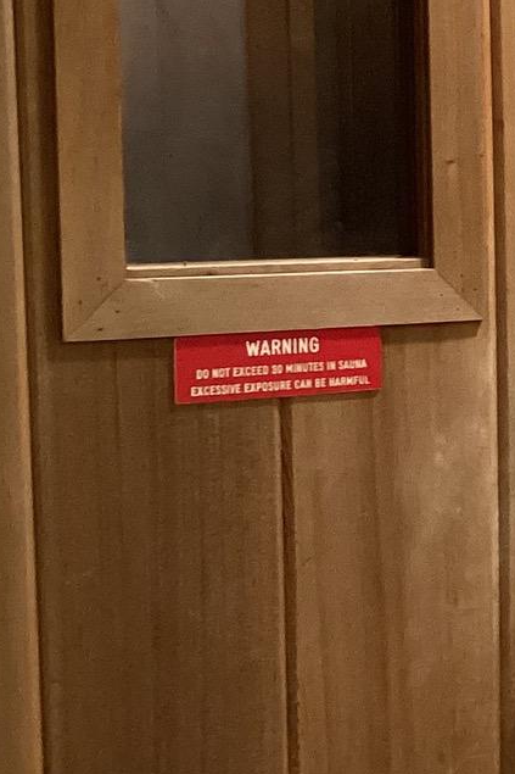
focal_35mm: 104
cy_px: 349
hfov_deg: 11.4
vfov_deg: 19.6
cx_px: 1135
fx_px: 2233
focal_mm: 3.3
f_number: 2.4
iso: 320
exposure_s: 1/60
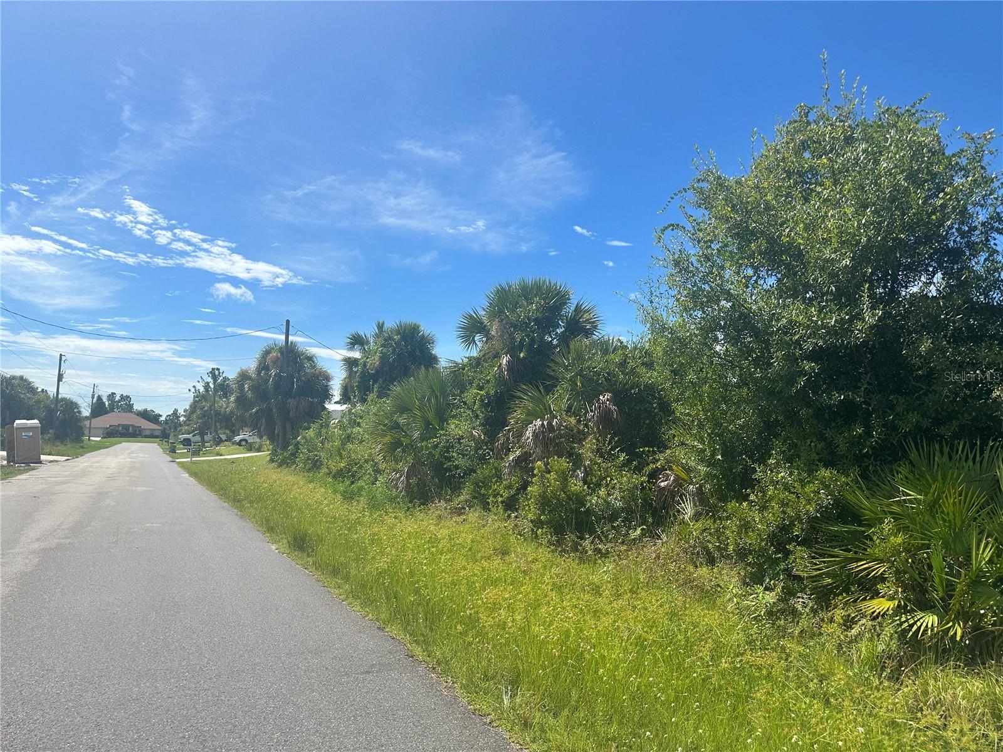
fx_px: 695
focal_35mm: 24
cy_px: 376
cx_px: 502
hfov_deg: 71.6
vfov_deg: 56.8
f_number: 1.78
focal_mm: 6.86
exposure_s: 1/5848
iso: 80
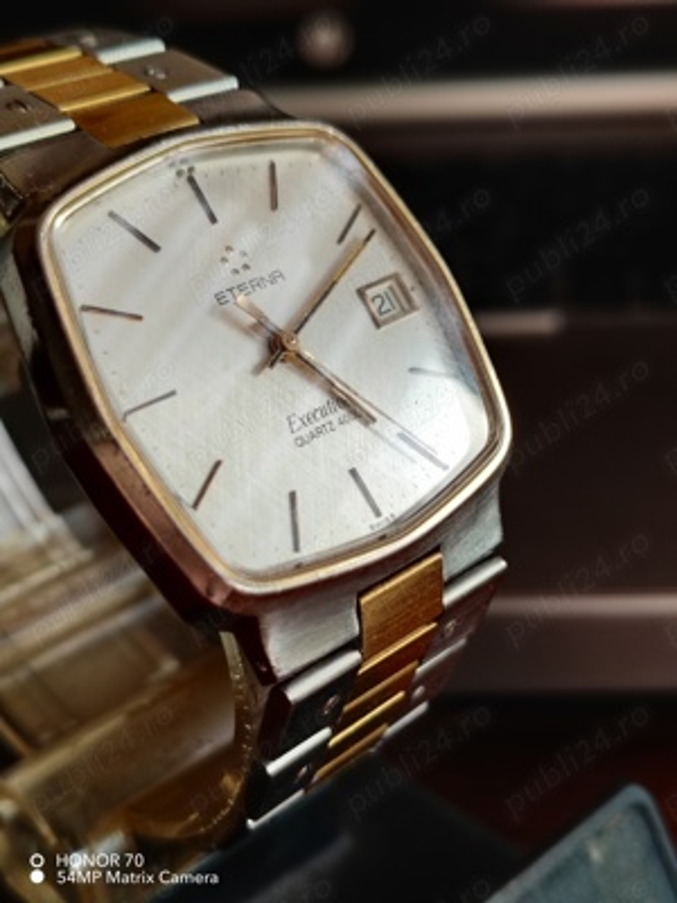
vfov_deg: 35.5
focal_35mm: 54
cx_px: 338
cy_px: 452
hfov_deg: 27.0
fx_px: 1408
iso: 205
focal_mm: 5.52
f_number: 1.9
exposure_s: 1/100
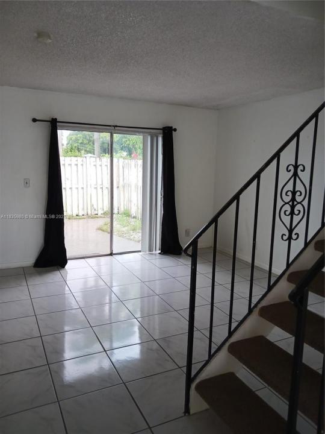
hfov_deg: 51.4
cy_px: 217
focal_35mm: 27
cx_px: 162
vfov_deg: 65.3
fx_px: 338
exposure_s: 1/60
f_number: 1.8
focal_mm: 4
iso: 80
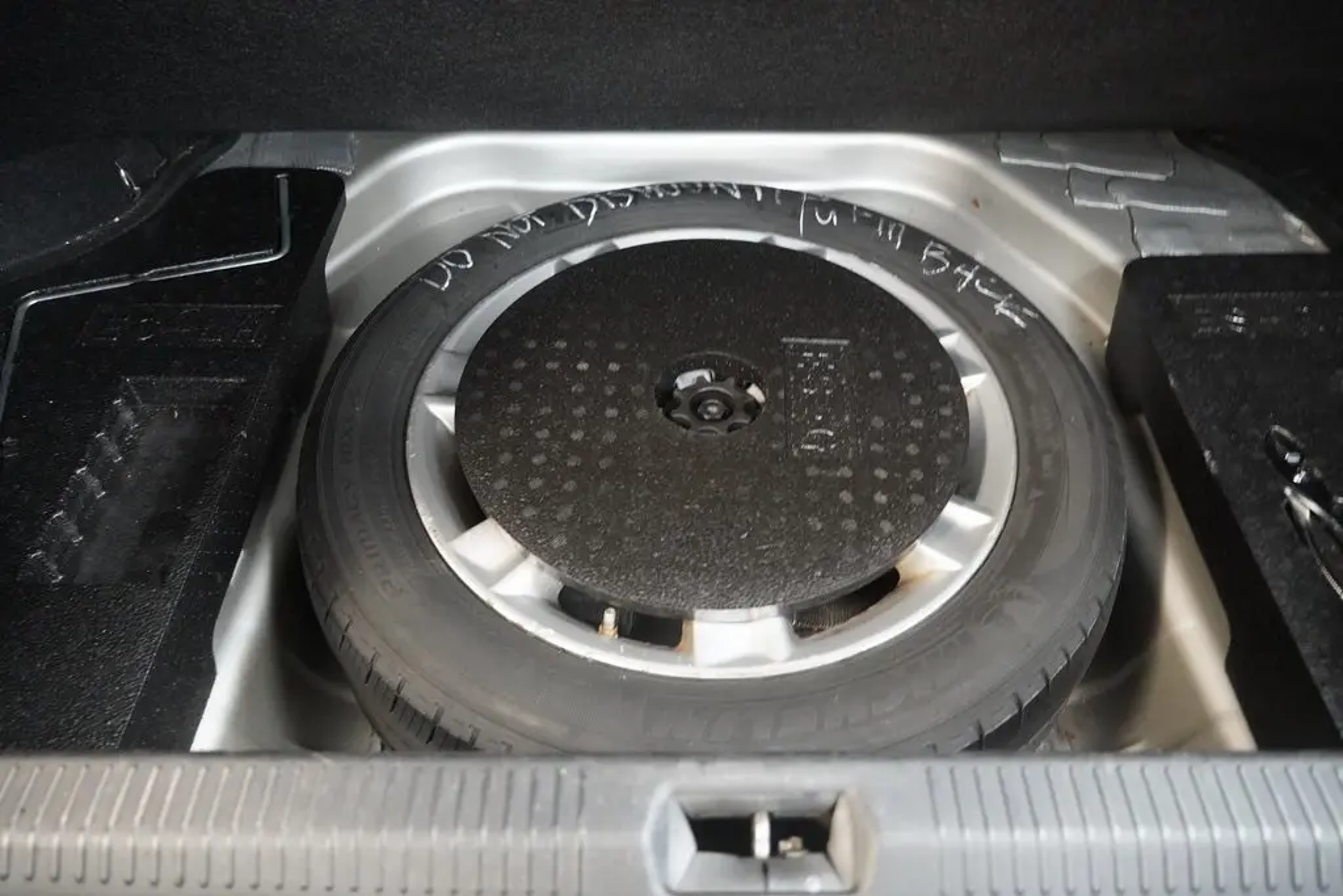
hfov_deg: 67.4
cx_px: 672
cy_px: 448
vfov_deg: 47.9
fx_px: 1007
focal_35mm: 27
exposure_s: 1/20
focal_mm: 18
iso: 6400
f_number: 3.5
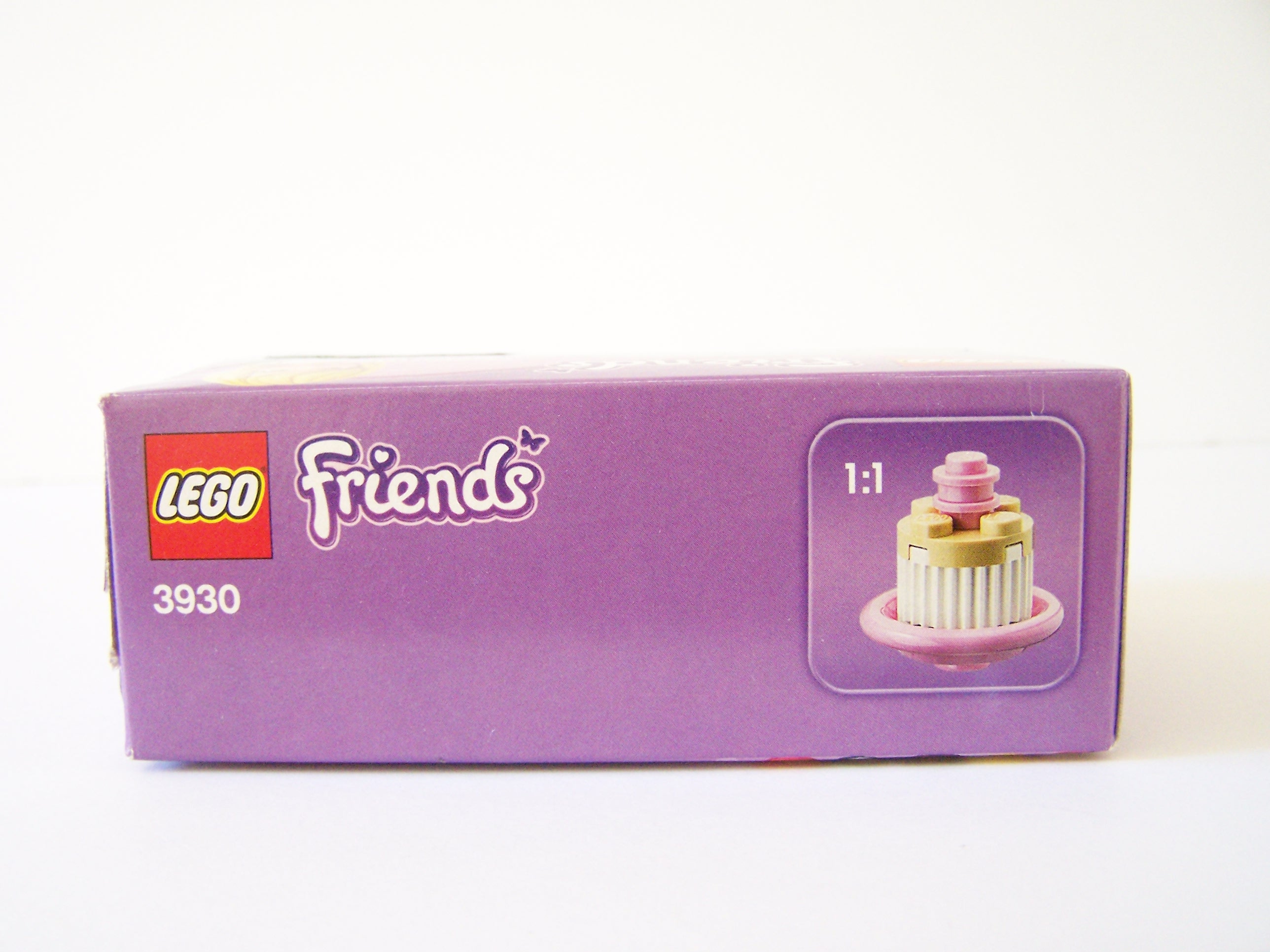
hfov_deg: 49.0
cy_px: 476
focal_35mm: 38
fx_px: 1394
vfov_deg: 37.7
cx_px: 635
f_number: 3.2
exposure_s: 1/20
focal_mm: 6.3
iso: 400
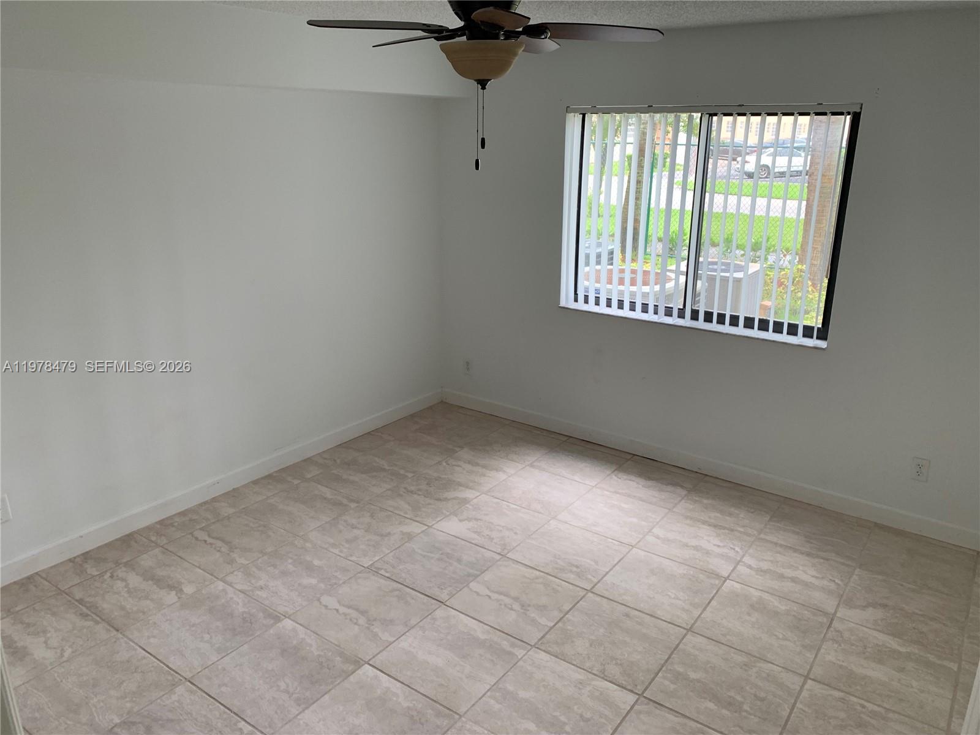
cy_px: 368
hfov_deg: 67.3
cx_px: 490
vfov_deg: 53.1
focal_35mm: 26
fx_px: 736
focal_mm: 4.25
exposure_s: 1/60
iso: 50
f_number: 1.8
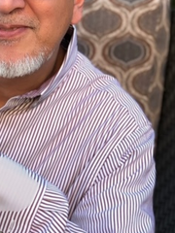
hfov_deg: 12.9
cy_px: 64
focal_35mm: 114
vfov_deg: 17.2
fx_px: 768
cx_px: 8
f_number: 2.8
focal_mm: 6.6
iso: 20
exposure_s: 1/30
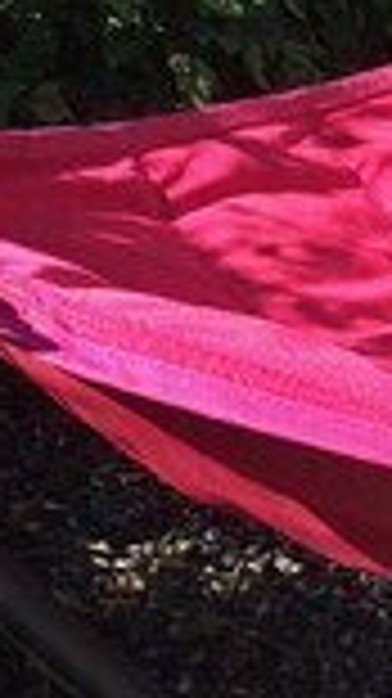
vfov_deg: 13.3
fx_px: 2906
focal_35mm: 157
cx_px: 590
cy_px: -167
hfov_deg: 7.6
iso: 32
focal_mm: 4.15
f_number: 2.2
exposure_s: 1/873
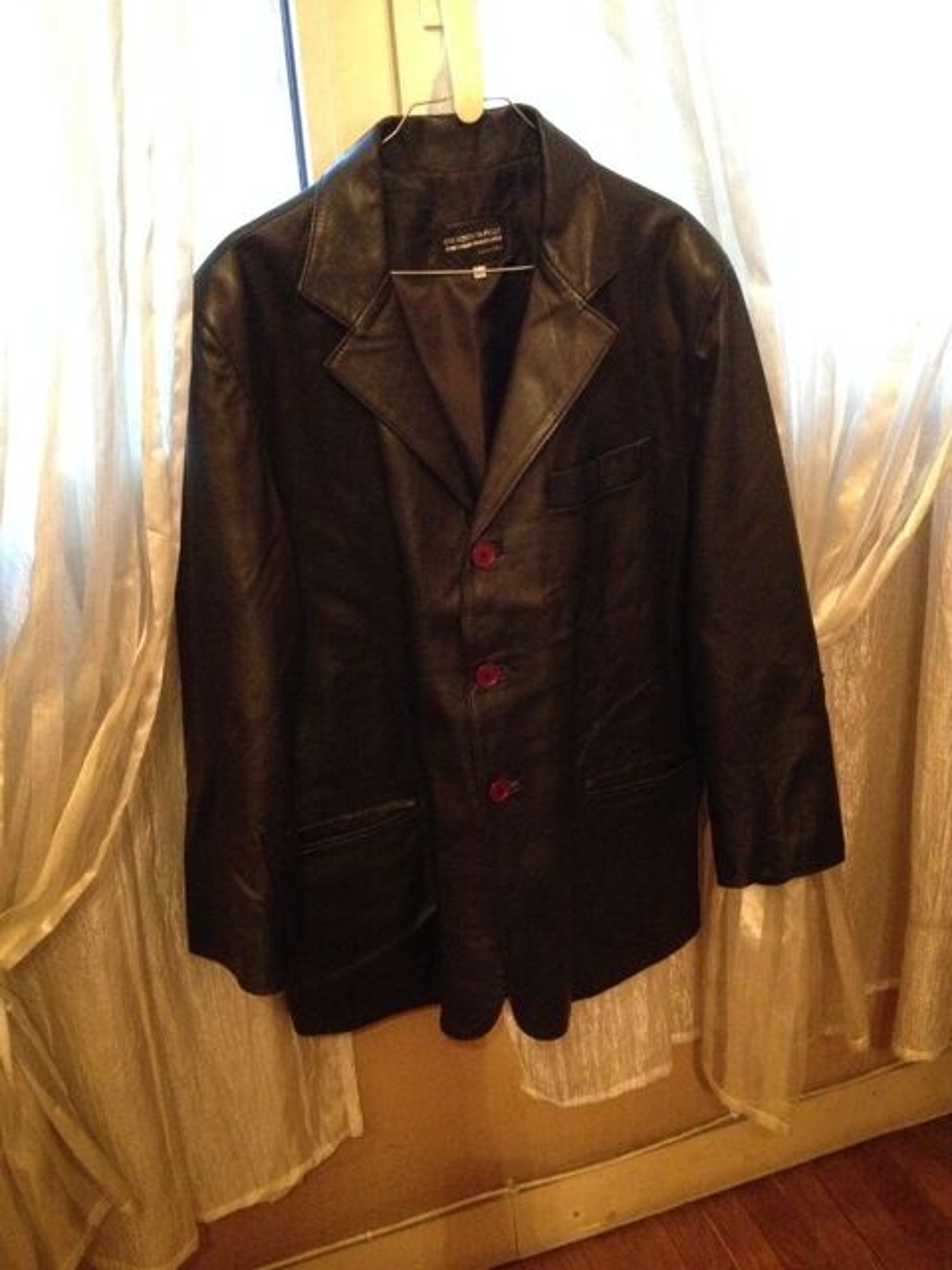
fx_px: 1283
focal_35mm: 35
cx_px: 476
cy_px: 635
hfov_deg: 40.7
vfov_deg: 52.6
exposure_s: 1/15
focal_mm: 4.28
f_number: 2.4
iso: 800
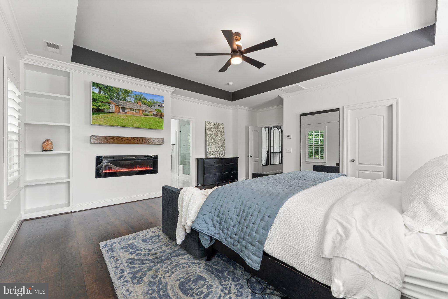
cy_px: 150
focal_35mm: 14
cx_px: 224
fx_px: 174
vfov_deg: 81.2
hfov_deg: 104.3
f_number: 8
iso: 500
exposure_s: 1/8
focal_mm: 14
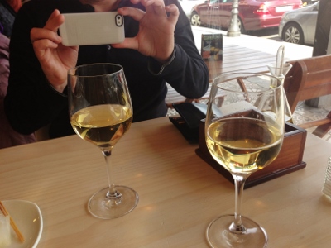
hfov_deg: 55.4
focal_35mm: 33
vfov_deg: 42.9
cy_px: 124
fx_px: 316
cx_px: 166
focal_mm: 4.12
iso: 50
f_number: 2.4
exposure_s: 1/203
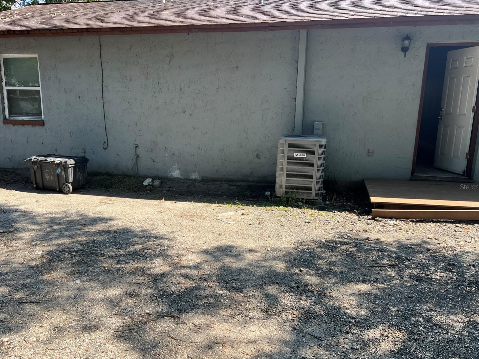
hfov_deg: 61.6
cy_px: 187
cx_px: 224
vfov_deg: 48.2
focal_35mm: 29
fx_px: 401
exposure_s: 1/902
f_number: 1.5
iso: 50
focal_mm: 5.7
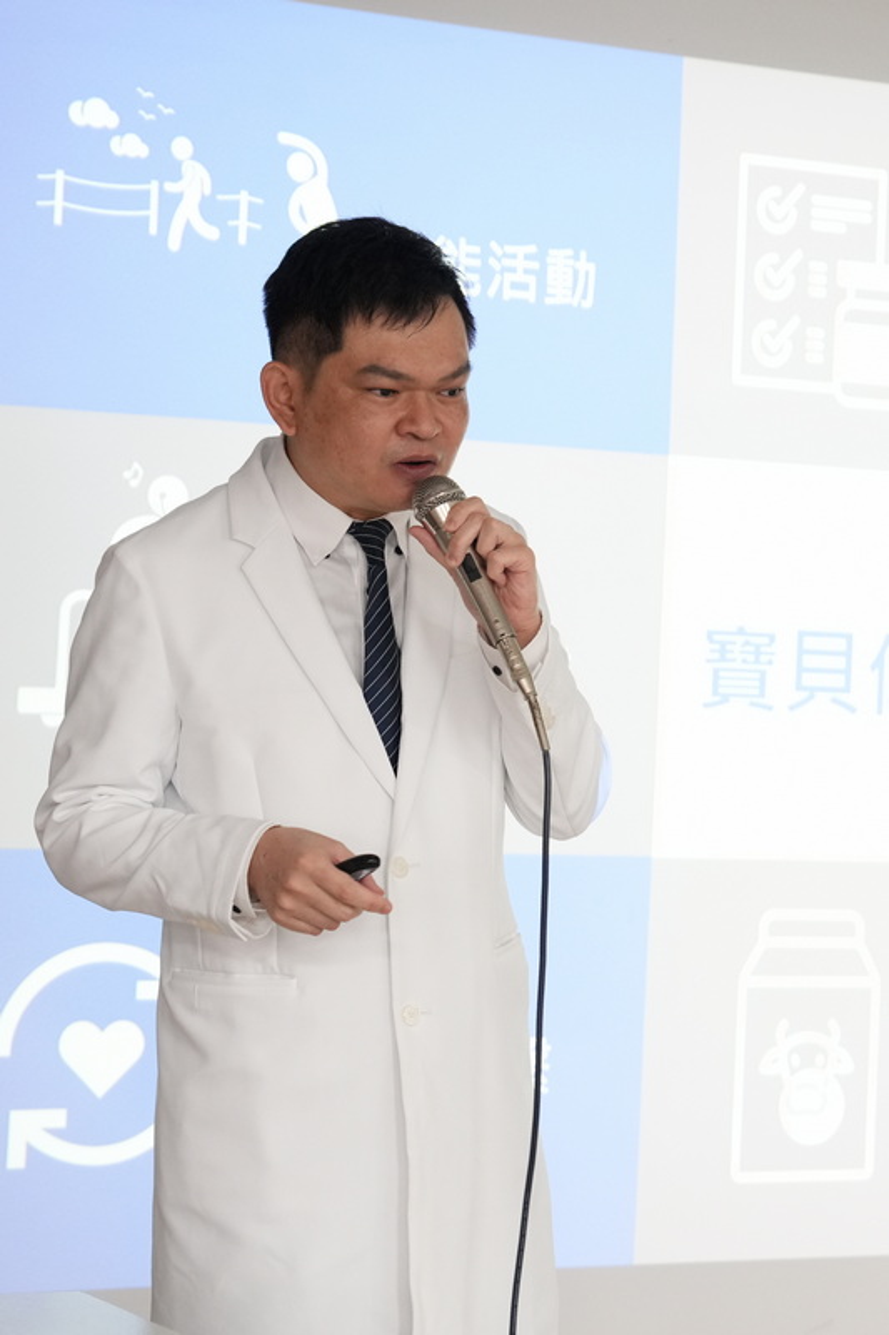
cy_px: 668
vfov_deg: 33.9
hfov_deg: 23.0
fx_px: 2186
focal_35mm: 59
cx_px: 444
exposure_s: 1/121
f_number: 4
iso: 2500
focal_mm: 59
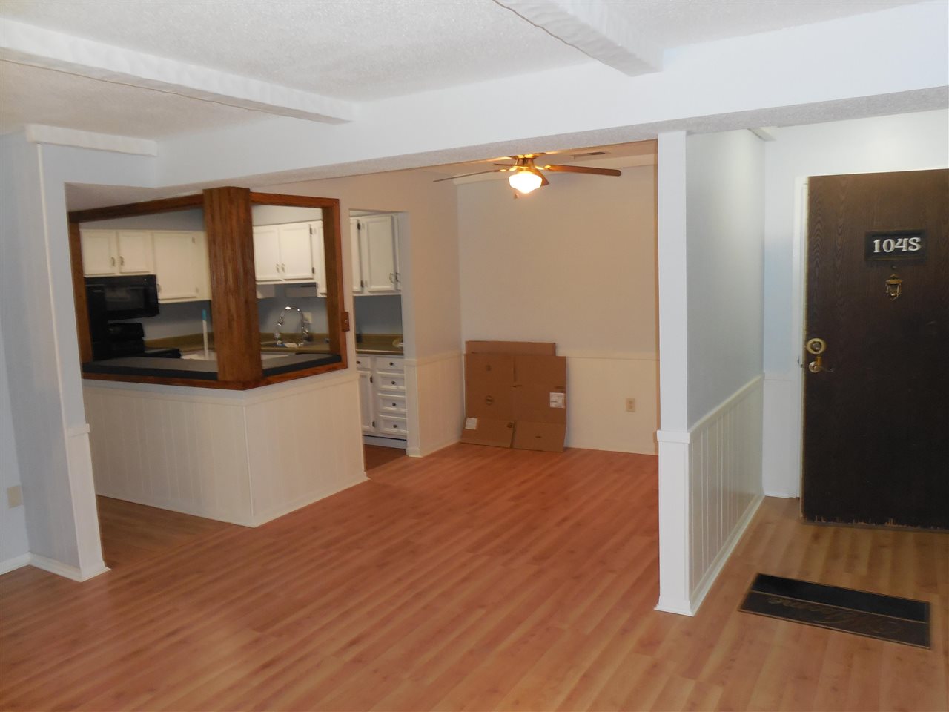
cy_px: 356
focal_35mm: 26
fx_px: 713
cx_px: 474
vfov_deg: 53.1
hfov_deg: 67.3
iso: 320
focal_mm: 4.6
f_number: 3.5
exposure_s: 1/25
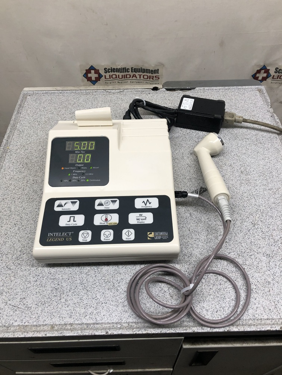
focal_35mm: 28
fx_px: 304
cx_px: 141
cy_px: 188
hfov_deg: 49.7
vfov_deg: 63.4
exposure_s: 1/120
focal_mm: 3.99
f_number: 1.8
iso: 64
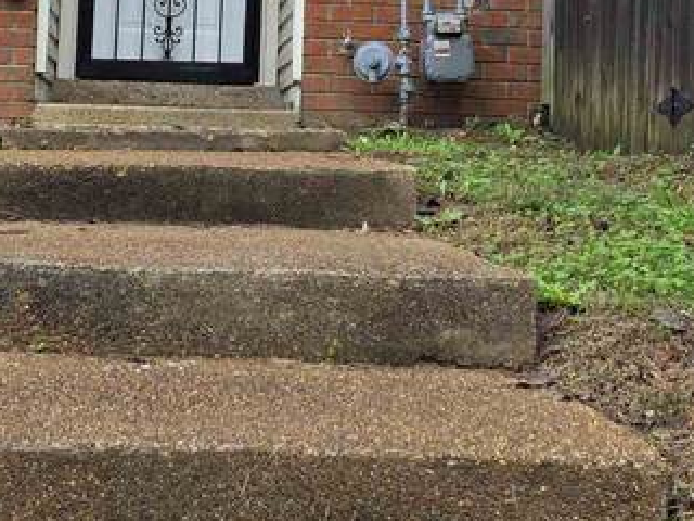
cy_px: -128
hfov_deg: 21.3
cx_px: 267
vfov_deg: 15.4
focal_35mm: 92
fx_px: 1844
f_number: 1.7
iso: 32
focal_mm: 6.25
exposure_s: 1/359
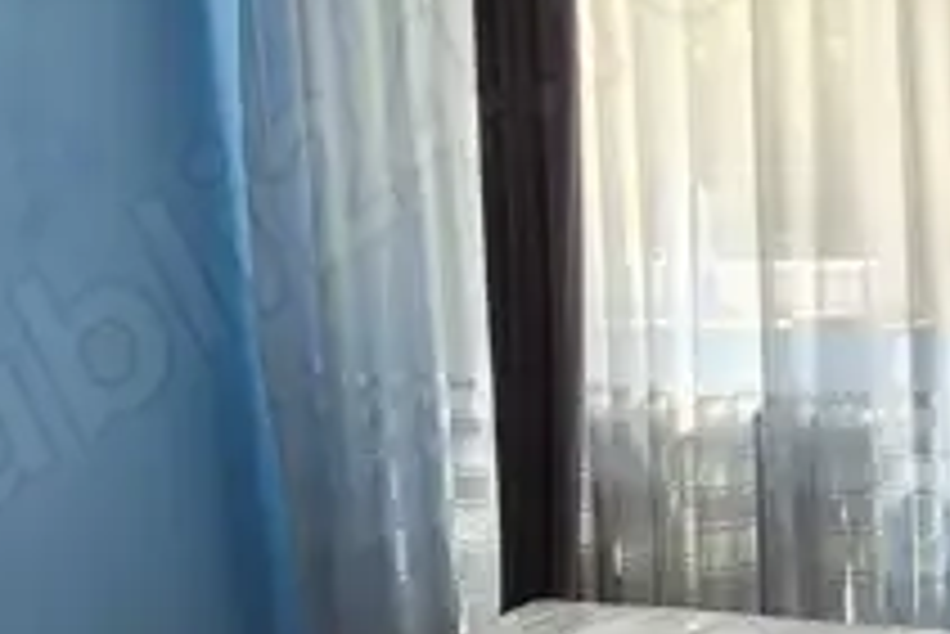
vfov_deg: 21.3
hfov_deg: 30.4
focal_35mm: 64
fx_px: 1690
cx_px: 792
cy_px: 315
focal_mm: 1.74
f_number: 2.2
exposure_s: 1/50
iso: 100
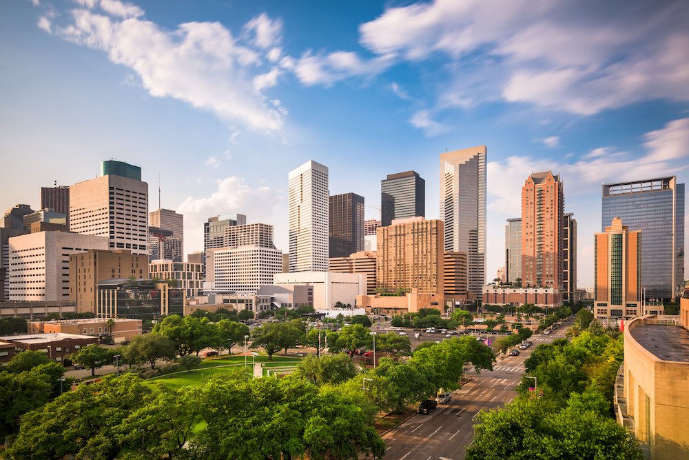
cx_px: 344
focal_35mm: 20
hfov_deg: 84.0
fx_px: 383
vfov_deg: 61.9
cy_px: 230
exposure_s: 34
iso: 64
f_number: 11
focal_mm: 20
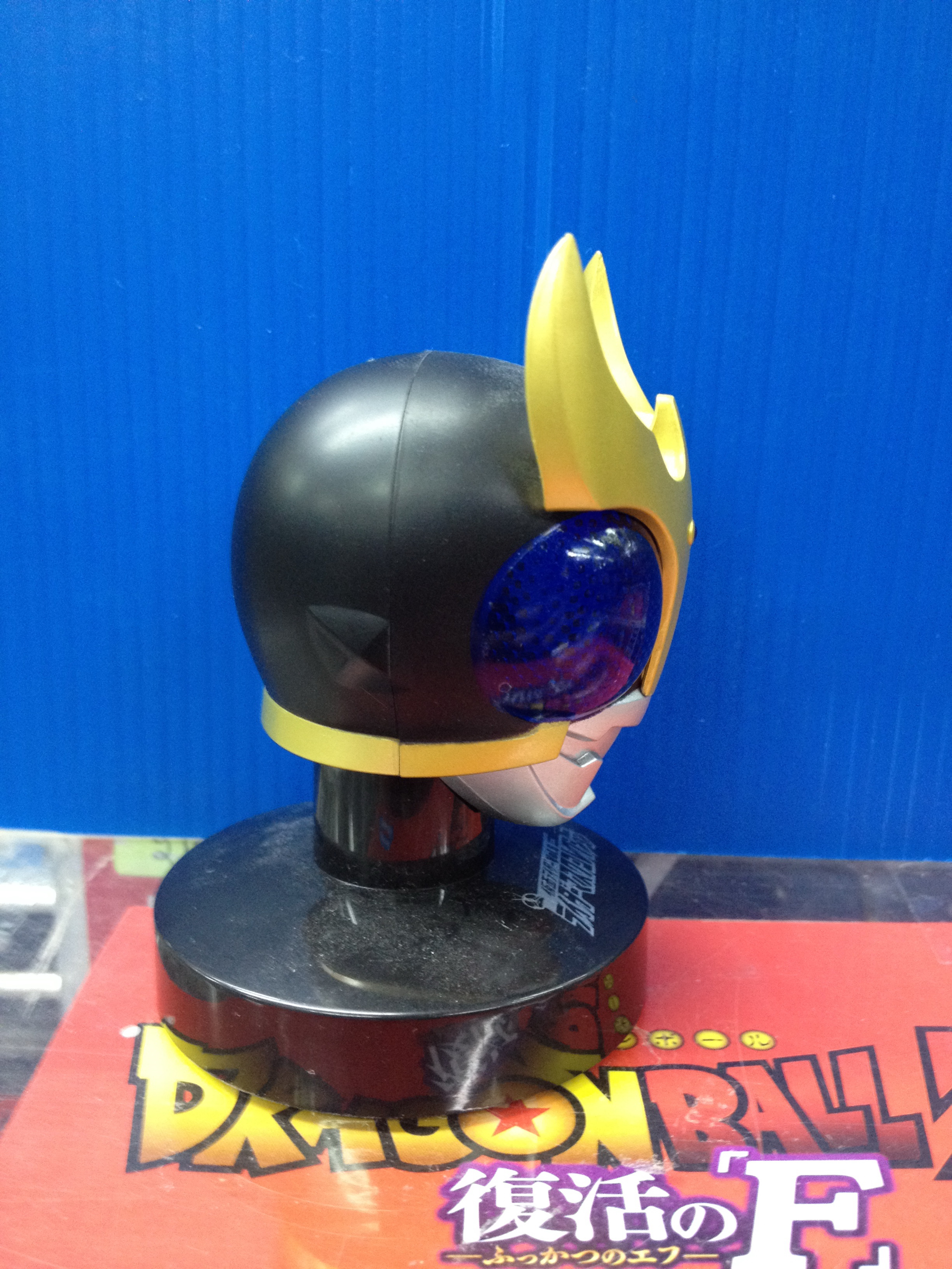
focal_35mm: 35
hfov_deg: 40.7
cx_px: 476
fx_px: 1283
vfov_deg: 52.6
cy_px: 634
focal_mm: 4.28
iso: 200
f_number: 2.4
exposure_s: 1/20
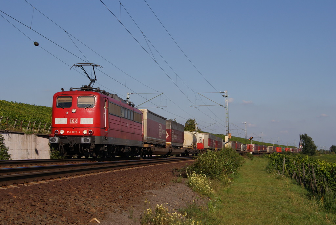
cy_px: 112
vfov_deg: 20.2
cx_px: 168
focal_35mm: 68
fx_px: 631
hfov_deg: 29.8
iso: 200
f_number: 10
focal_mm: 45
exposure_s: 1/1000
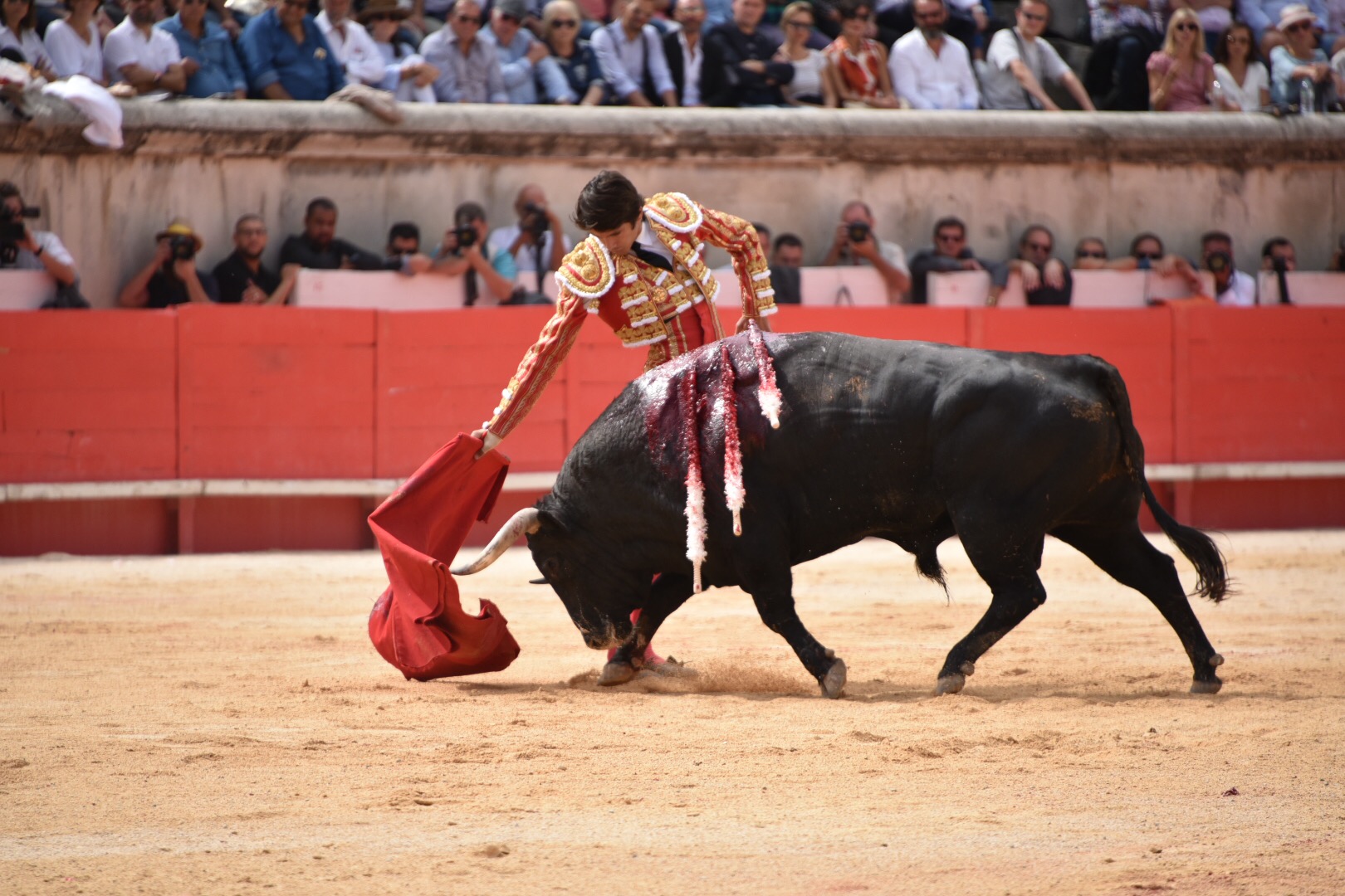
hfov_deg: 6.9
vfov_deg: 4.6
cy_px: 448
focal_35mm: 300
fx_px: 11207
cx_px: 672
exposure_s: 1/1600
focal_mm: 300
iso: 560
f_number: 5.6
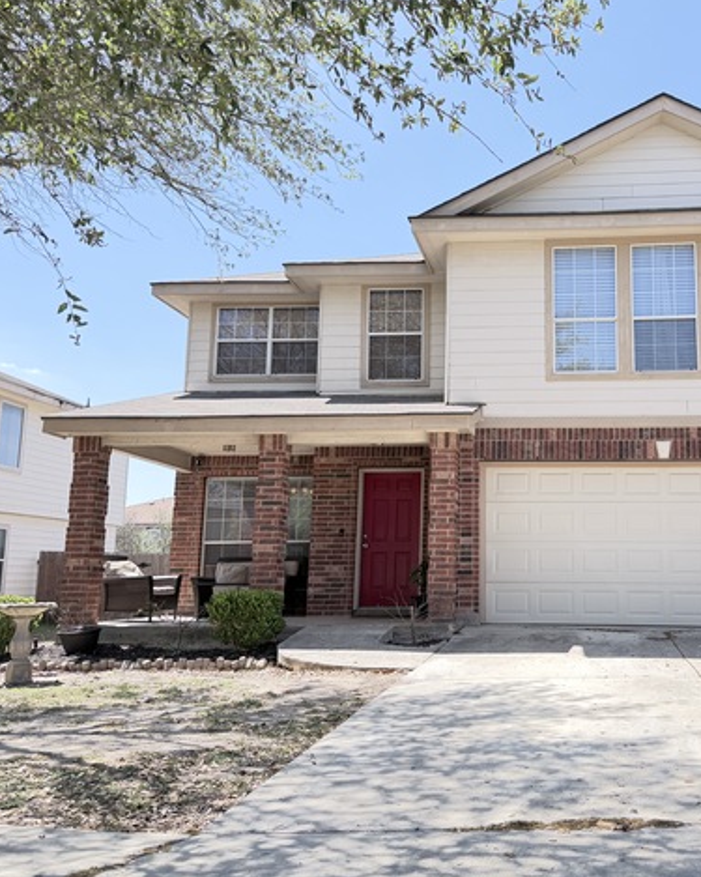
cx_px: 529
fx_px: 830
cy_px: 430
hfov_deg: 44.2
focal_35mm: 32
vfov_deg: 55.7
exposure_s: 1/1005
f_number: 1.78
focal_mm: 6.76
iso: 100
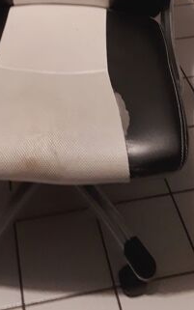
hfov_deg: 22.6
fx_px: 482
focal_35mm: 57
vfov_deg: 33.0
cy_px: 8
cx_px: 56
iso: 400
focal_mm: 3.6
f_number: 1.9
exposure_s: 1/17
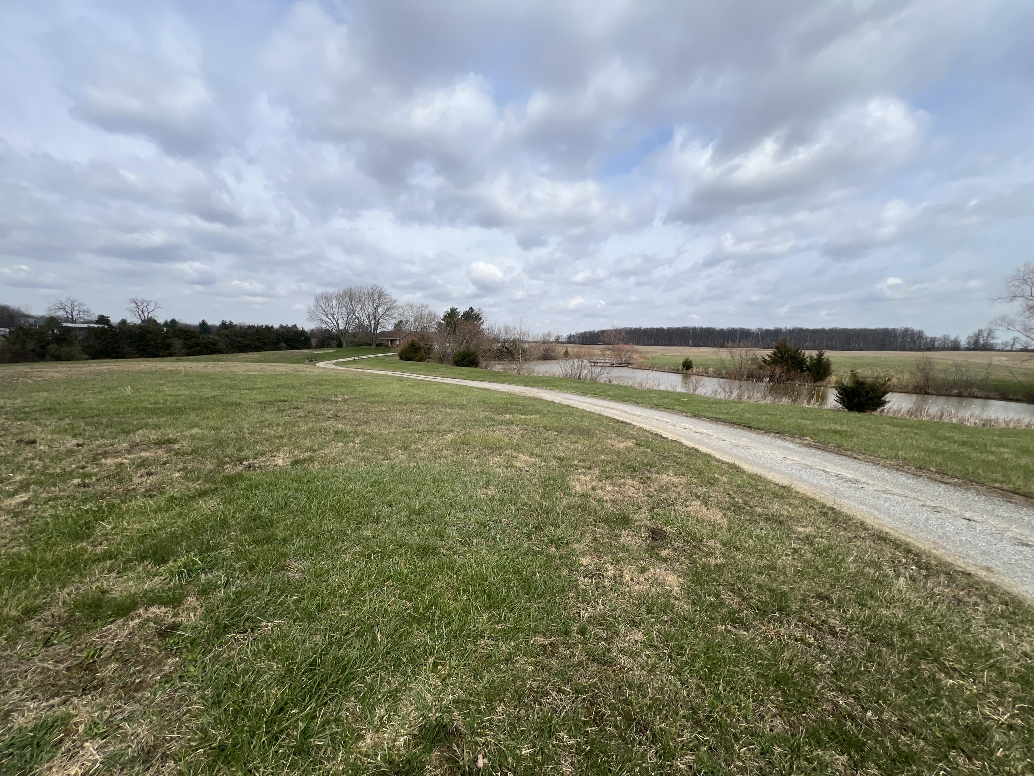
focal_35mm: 13
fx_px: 388
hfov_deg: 106.2
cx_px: 517
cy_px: 388
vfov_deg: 89.9
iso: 32
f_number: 1.8
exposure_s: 1/1908
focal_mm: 1.57
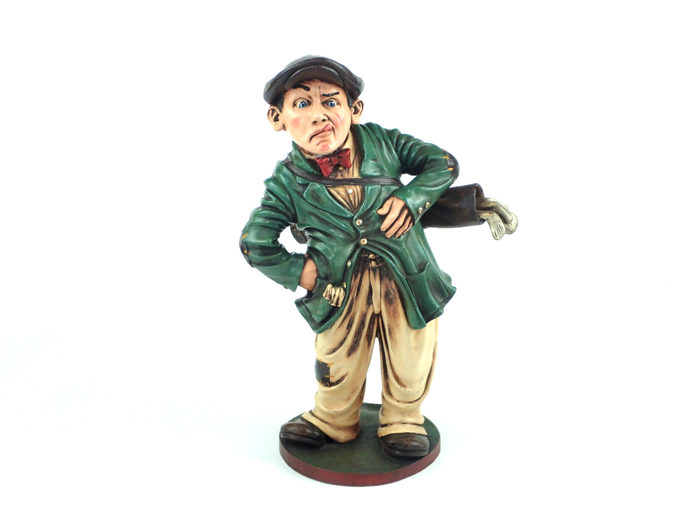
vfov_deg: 25.7
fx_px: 1136
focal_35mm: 57
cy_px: 259
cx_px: 345
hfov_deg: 33.8
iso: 200
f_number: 3.5
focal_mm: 10.29
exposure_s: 1/100
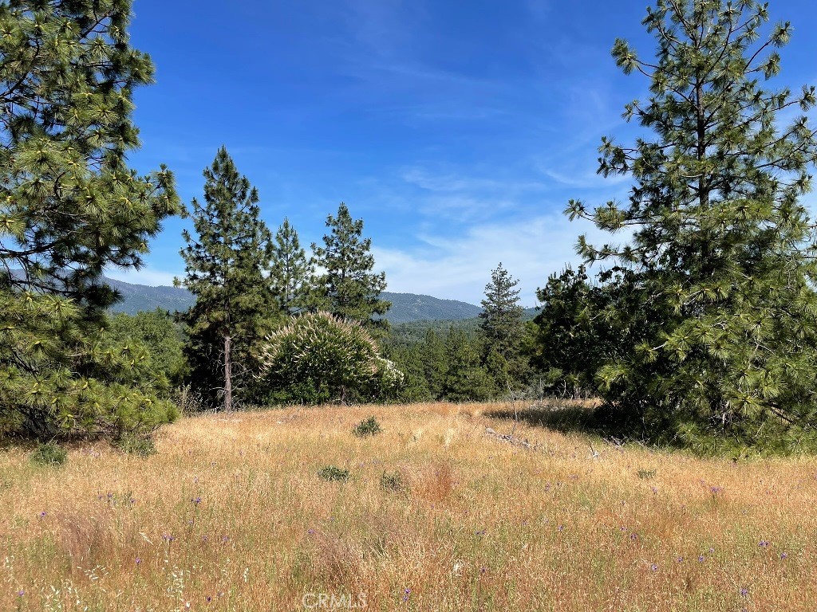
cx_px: 408
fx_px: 614
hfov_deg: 67.3
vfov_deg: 53.1
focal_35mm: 26
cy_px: 306
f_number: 1.6
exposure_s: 1/3040
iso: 32
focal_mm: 4.2
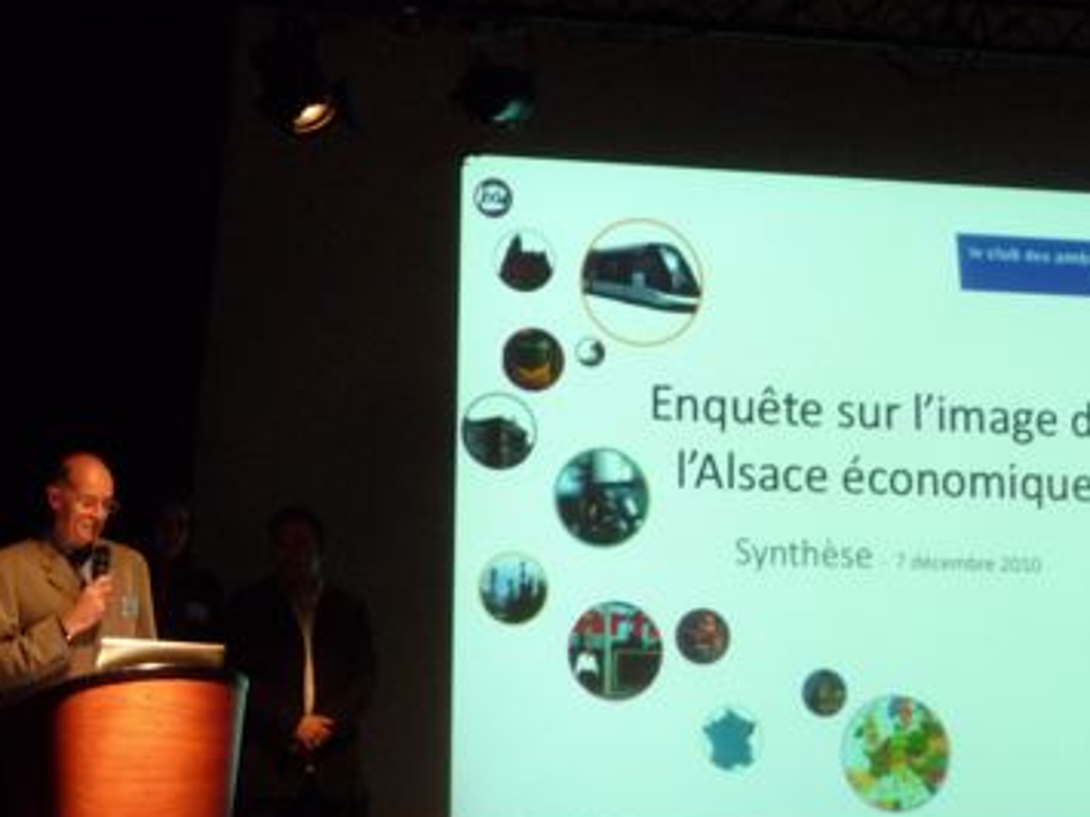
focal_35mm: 72
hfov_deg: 26.9
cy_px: 413
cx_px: 368
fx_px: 2266
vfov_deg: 20.4
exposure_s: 1/15
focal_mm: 6.7
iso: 400
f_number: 3.9
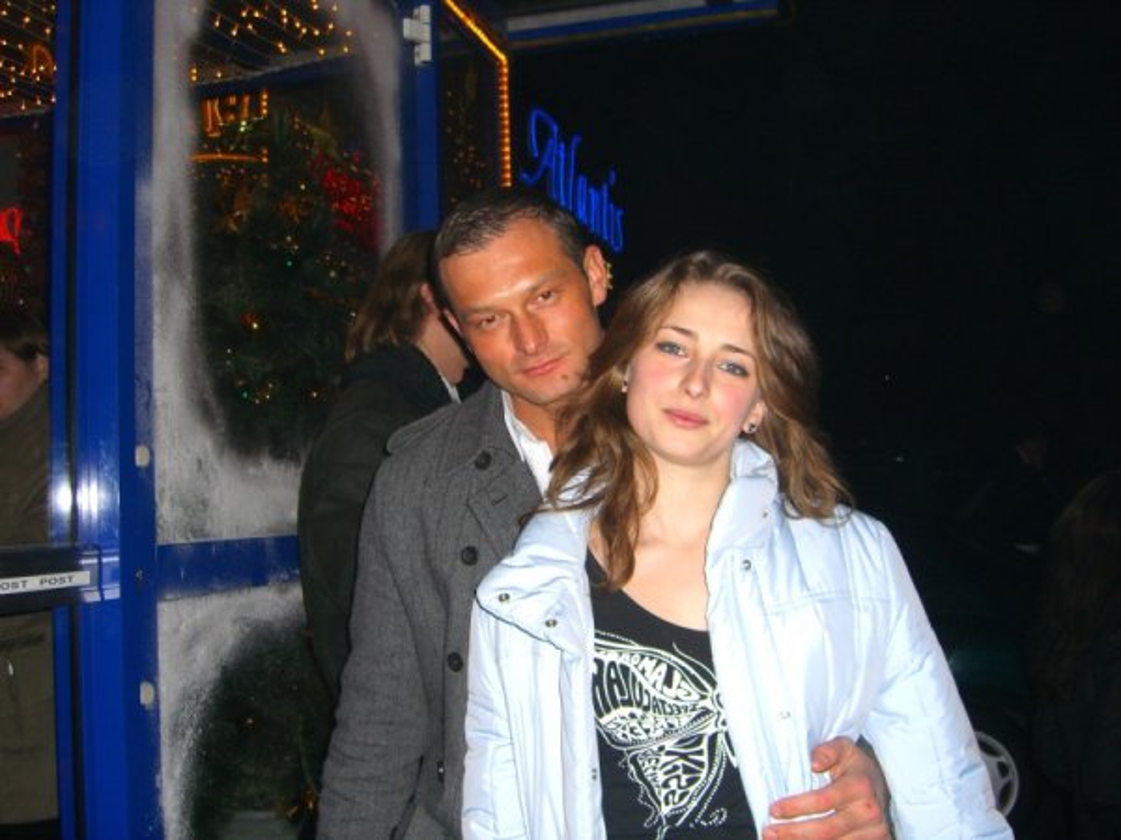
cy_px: 420
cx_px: 560
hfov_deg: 49.0
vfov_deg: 37.7
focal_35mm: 38
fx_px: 1231
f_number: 2.8
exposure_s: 1/60
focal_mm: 7.9
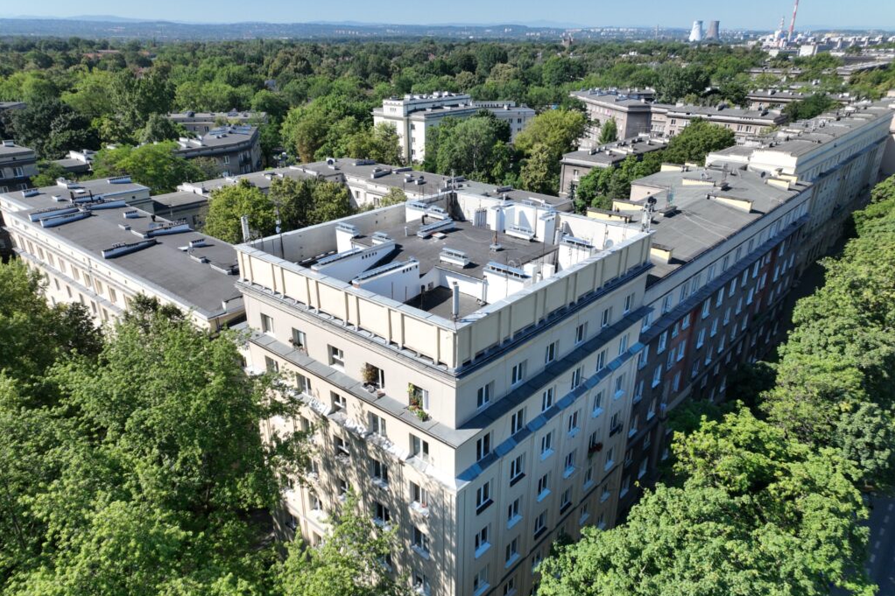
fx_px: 621
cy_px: 319
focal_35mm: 25
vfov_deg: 51.2
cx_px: 448
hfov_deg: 71.5
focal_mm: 12.29
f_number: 2.8
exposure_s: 1/2000
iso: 100
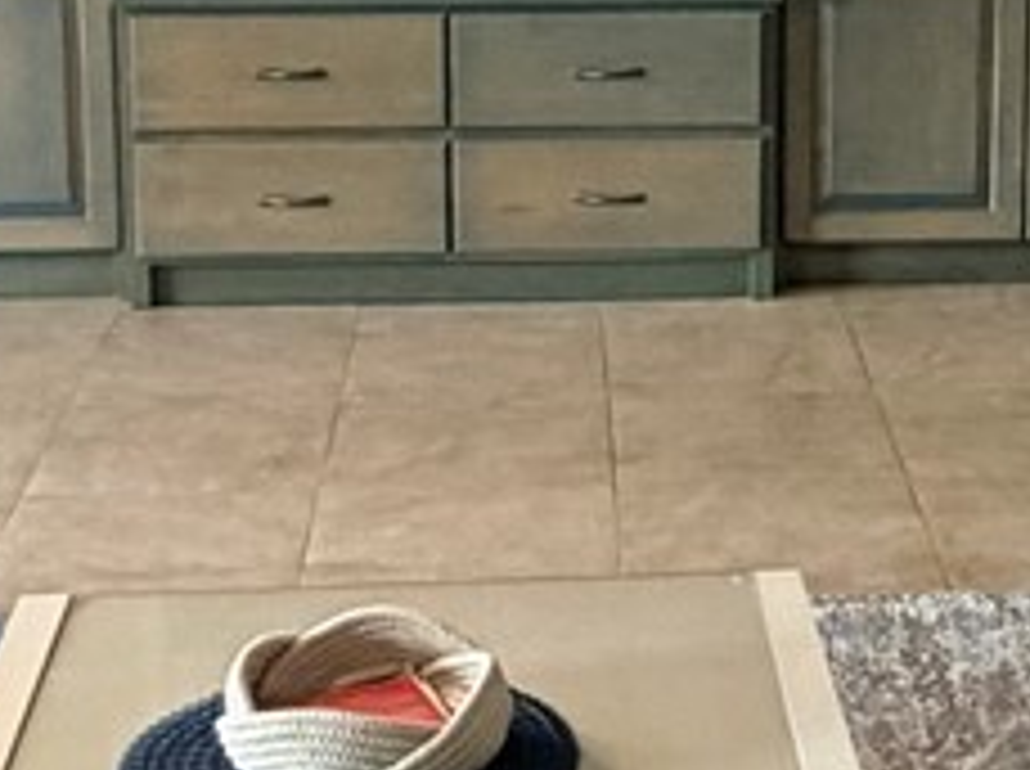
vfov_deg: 14.9
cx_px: 724
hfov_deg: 20.0
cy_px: 54
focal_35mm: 98
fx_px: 2911
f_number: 2.2
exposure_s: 1/60
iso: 640
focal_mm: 2.22
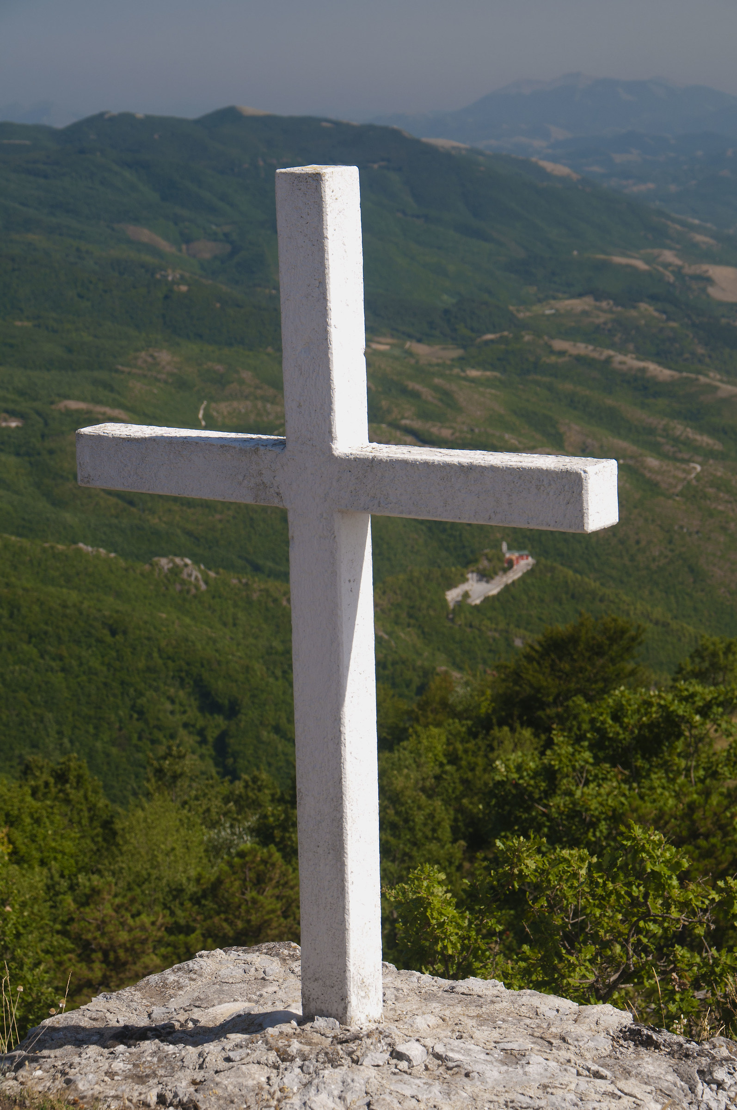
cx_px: 368
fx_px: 2309
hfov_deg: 18.1
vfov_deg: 27.0
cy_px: 555
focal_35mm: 75
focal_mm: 50
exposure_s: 1/160
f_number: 5.6
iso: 100
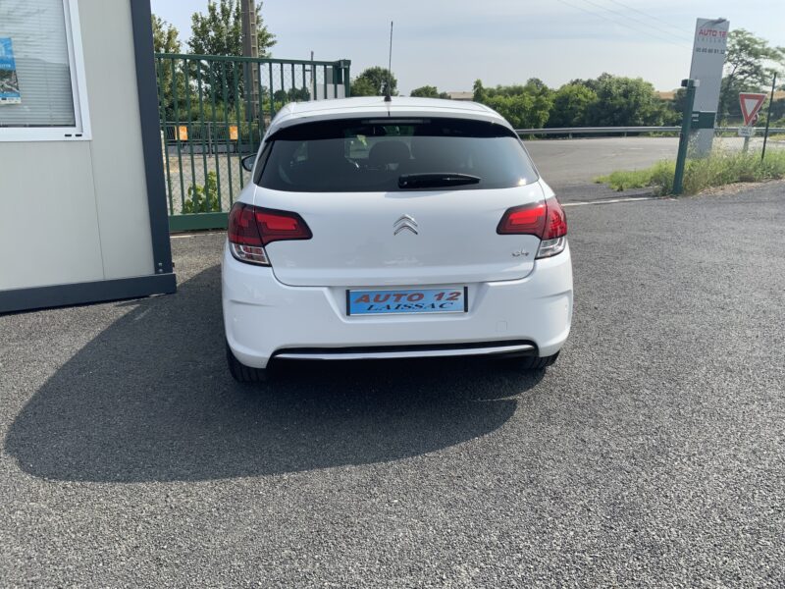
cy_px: 294
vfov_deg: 48.2
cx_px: 392
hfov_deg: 61.7
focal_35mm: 29
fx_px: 658
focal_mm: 3
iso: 16
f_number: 1.8
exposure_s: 1/1675
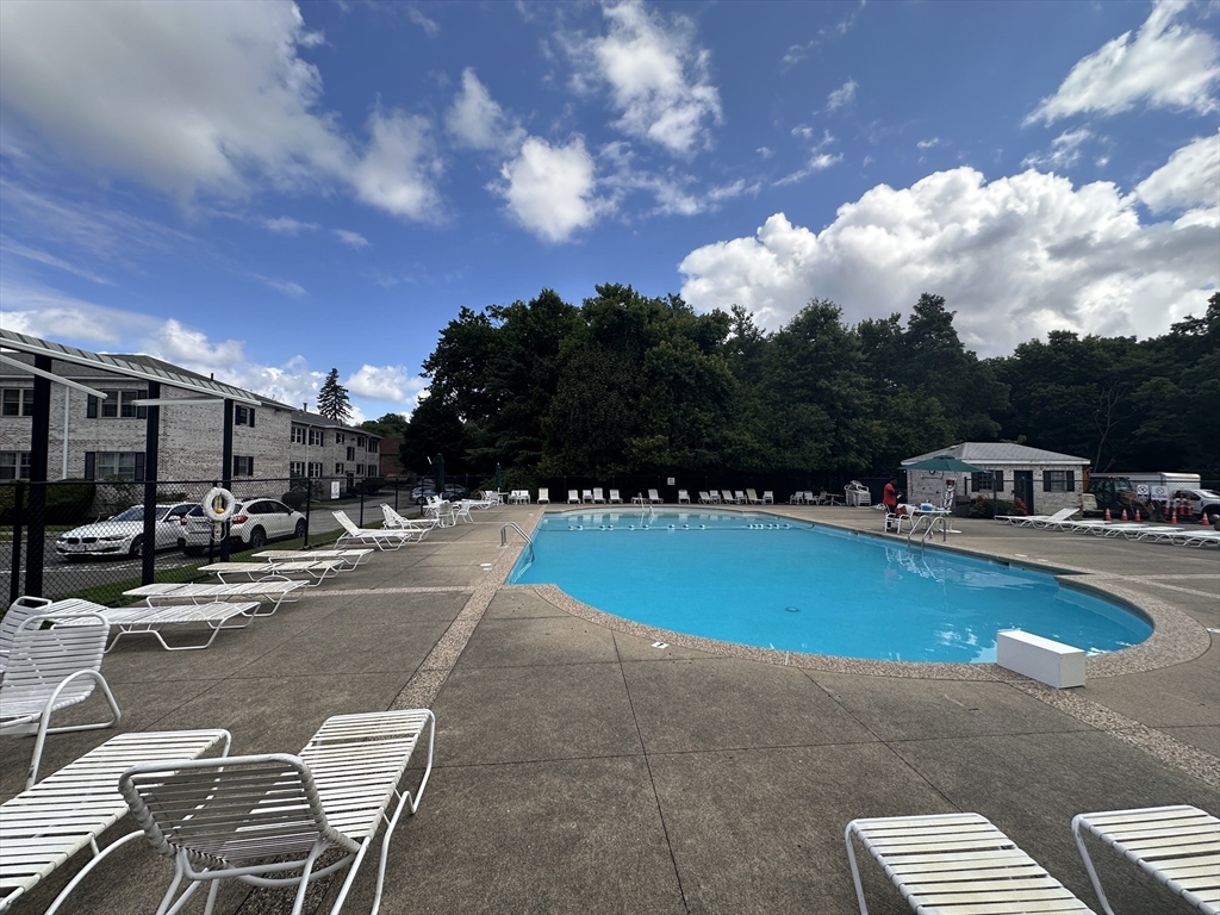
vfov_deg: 85.7
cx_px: 610
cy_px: 458
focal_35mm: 14
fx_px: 493
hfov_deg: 102.1
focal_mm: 2.22
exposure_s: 1/1208
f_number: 2.2
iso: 40
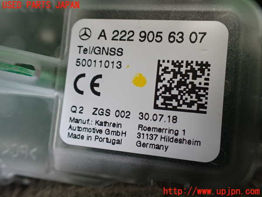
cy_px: 98
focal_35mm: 30
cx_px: 131
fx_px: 227
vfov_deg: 46.8
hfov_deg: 60.0
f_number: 2.3
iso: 320
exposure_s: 1/125
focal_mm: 5.4
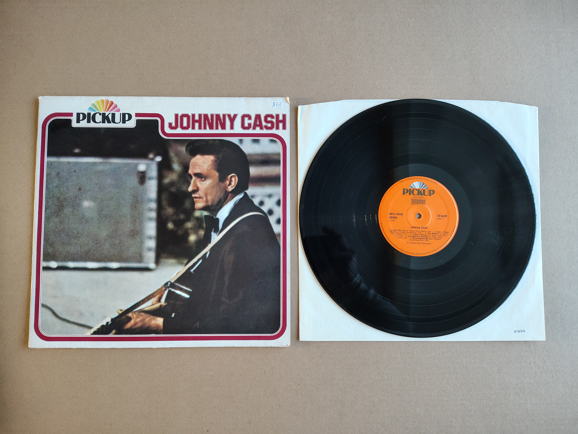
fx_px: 401
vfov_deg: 56.8
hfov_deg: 71.6
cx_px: 289
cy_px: 217
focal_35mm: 24
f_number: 1.8
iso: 728
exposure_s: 1/50
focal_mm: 5.56
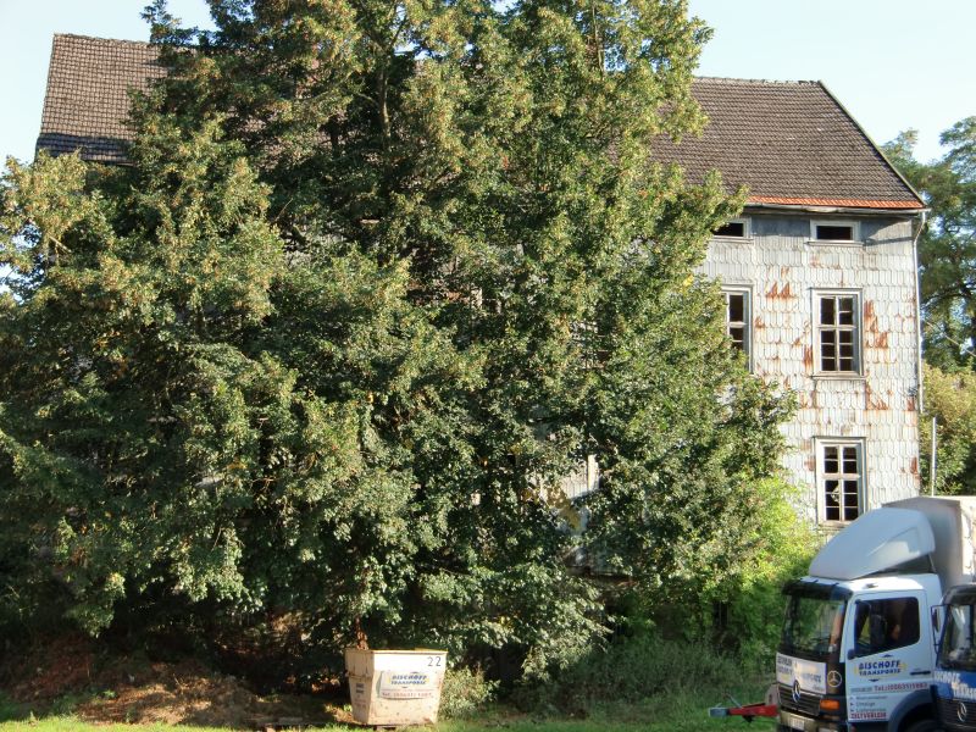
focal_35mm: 65
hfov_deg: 29.8
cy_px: 366
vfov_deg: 22.6
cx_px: 488
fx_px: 1833
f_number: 4.4
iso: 64
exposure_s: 1/125
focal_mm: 11.6
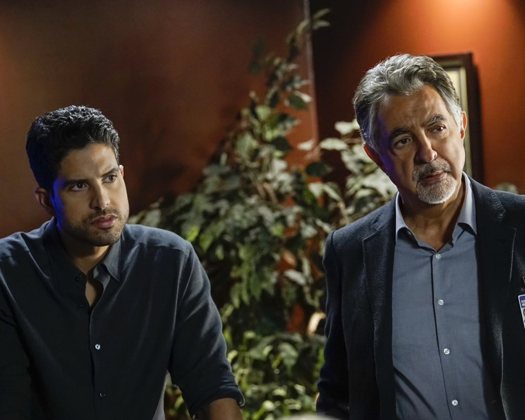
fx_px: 2409
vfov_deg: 10.0
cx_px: 273
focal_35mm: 155
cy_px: 210
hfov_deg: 12.4
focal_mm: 137
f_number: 4
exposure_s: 1/160
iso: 6400
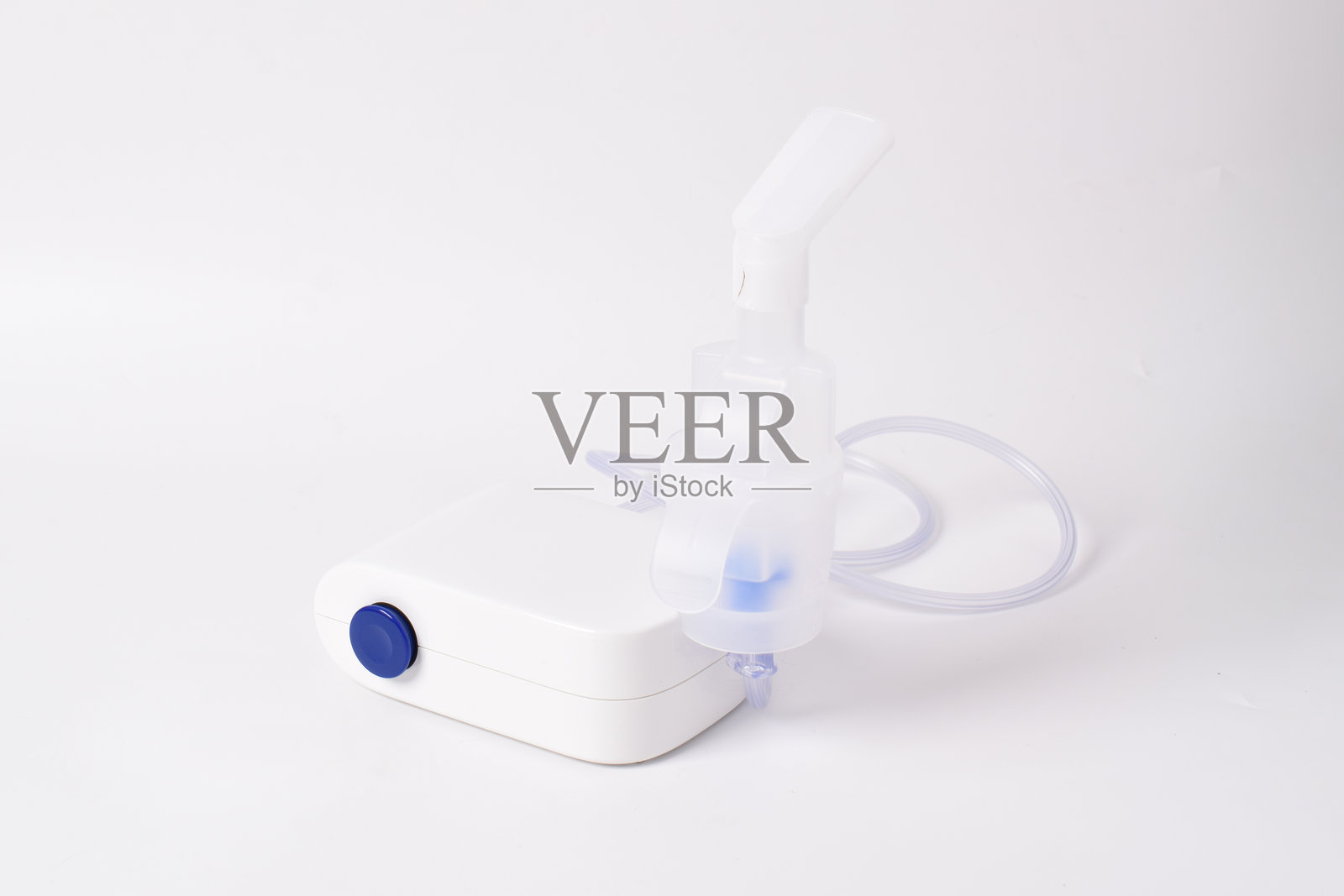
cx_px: 672
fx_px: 2688
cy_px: 448
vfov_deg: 18.9
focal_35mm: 72
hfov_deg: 28.1
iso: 125
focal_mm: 48
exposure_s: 1/100
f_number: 11
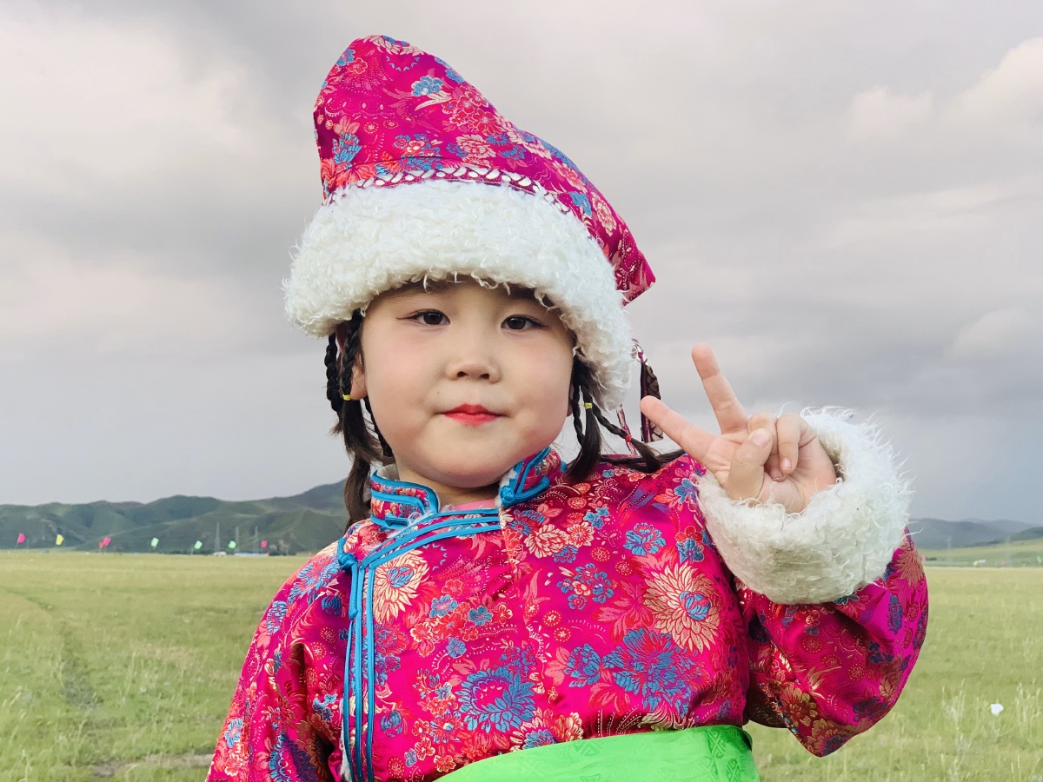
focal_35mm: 52
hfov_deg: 36.8
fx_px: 1567
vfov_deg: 28.0
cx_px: 522
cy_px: 391
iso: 64
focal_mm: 6
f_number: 2.4
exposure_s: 1/122
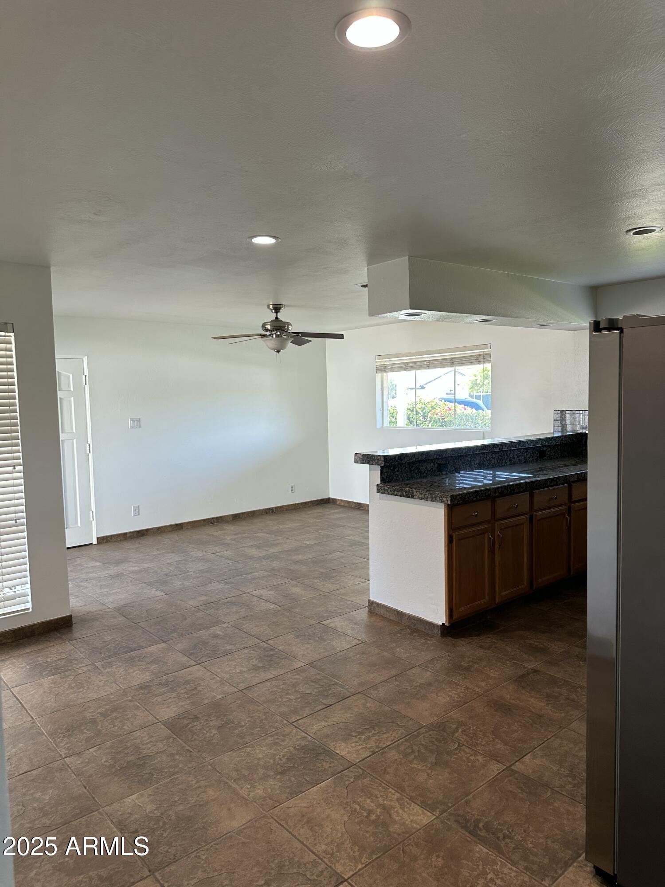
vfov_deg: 71.6
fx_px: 615
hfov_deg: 56.8
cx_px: 332
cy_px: 444
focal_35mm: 24
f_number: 1.78
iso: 125
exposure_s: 1/120
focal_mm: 6.86
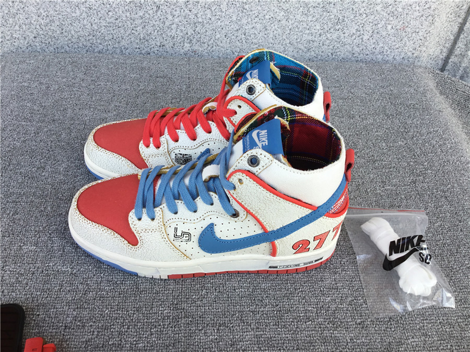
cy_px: 176
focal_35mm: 31
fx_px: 421
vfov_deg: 45.4
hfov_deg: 58.4
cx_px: 235
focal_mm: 3.3
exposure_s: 1/204
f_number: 2.4
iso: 25
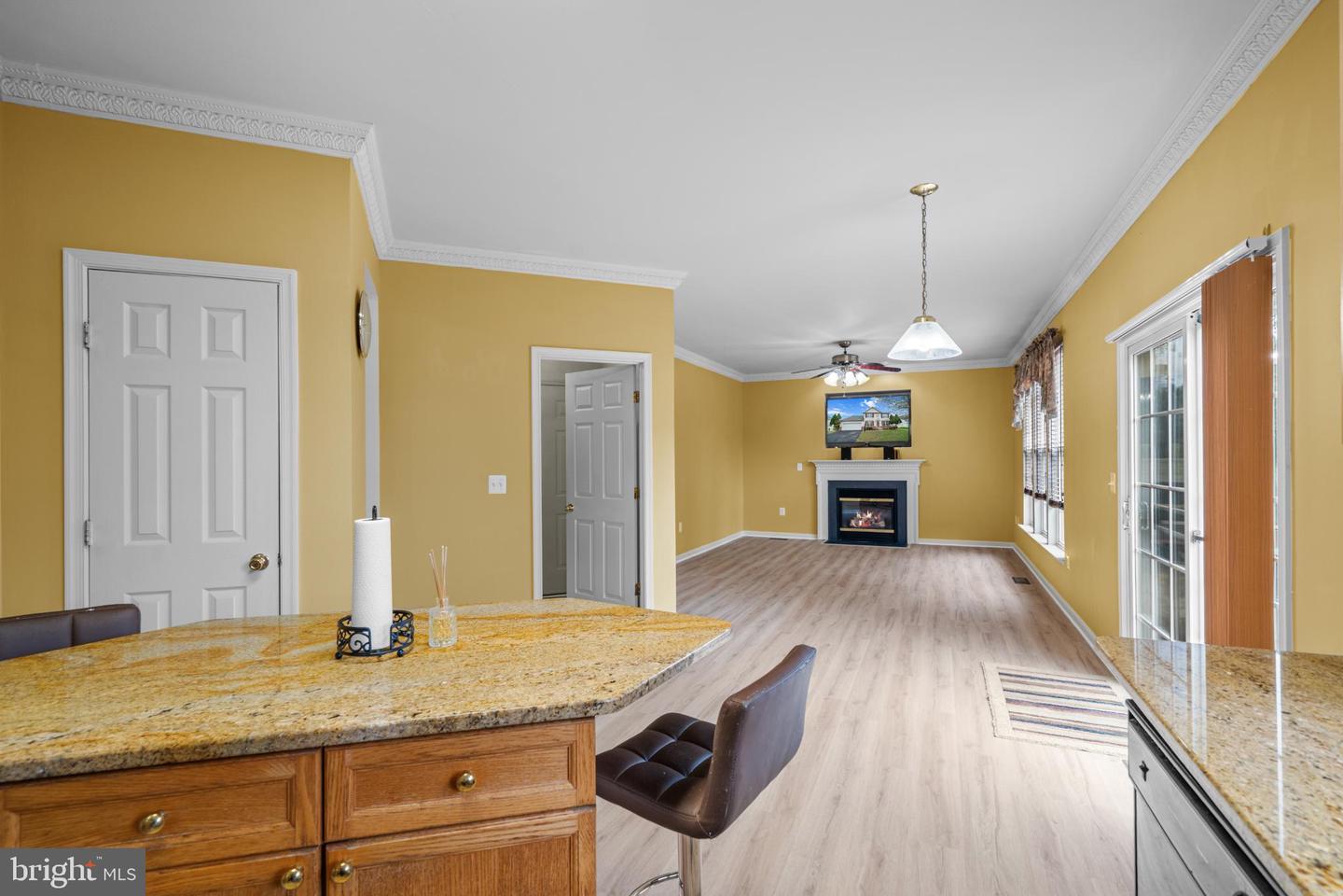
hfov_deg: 96.7
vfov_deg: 73.7
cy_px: 448
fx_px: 597
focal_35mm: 16
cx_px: 672
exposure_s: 1/3
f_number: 8
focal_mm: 16
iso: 640
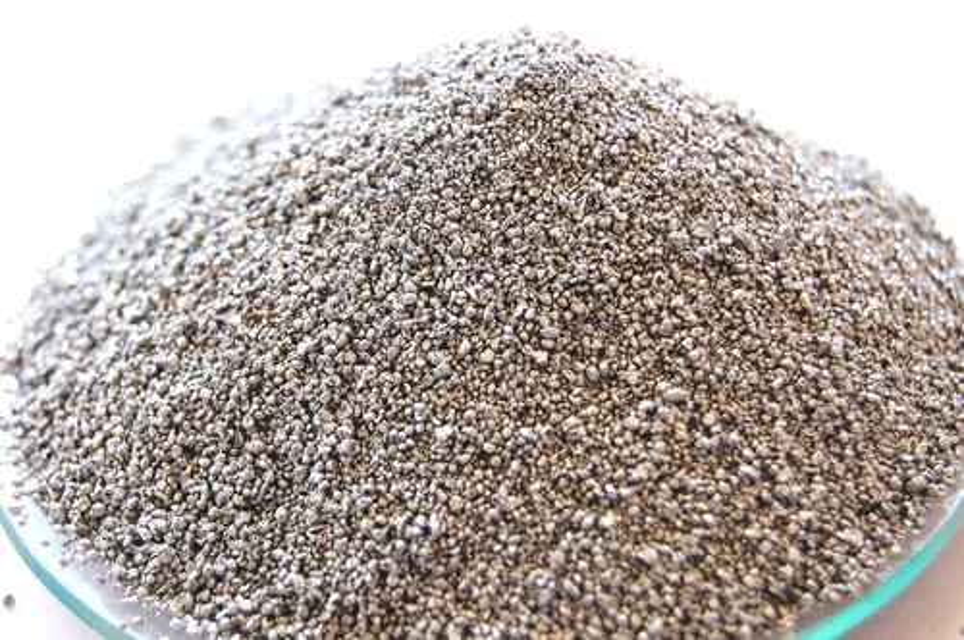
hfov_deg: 24.6
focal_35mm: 82
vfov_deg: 16.5
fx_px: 2206
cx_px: 482
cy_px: 320
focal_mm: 55
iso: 400
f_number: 7.1
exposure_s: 1/40
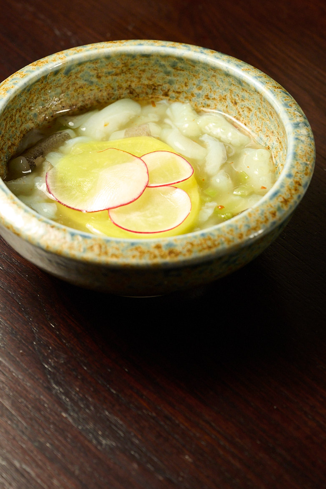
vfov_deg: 17.1
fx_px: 1616
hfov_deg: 11.5
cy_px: 125
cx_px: 148
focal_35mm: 119
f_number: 7.1
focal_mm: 68
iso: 1250
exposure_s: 1/40
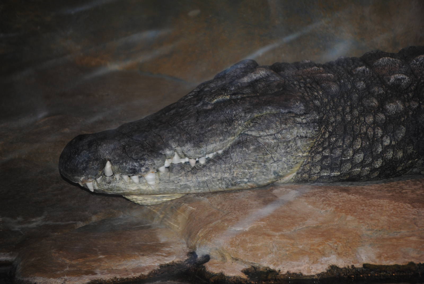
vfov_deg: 9.0
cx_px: 212
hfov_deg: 13.4
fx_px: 1804
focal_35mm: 153
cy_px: 142
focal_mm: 102
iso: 200
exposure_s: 1/60
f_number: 4.5
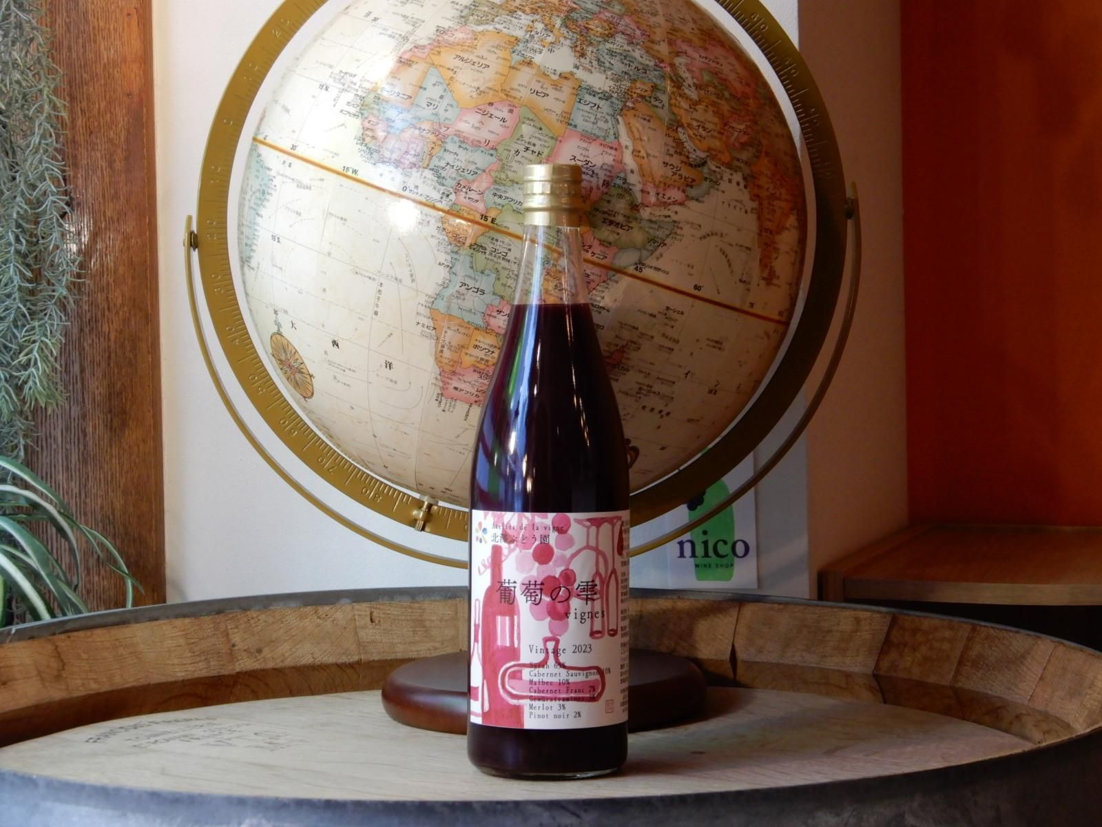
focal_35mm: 77
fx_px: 2451
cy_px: 414
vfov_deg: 19.1
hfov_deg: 25.3
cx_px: 551
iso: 360
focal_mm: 13.7
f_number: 4.5
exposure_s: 1/30
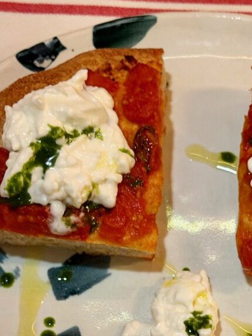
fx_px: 1135
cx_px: 186
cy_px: 326
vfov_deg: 16.5
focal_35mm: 117
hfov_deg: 12.6
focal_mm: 6.76
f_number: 1.78
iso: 250
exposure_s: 1/44
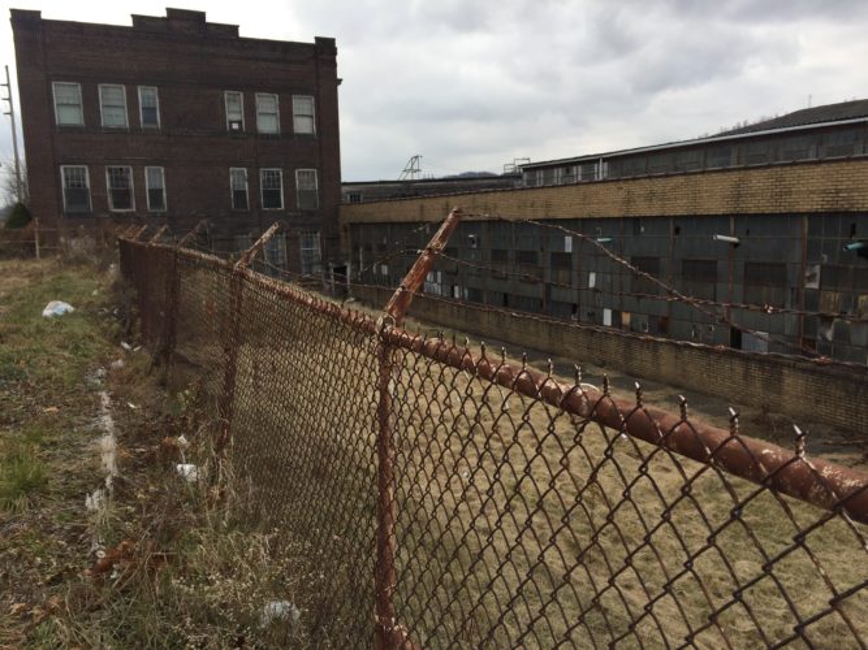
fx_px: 727
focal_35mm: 29
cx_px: 434
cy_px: 325
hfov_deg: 61.7
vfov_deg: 48.2
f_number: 2.2
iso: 32
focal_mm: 4.15
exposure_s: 1/380
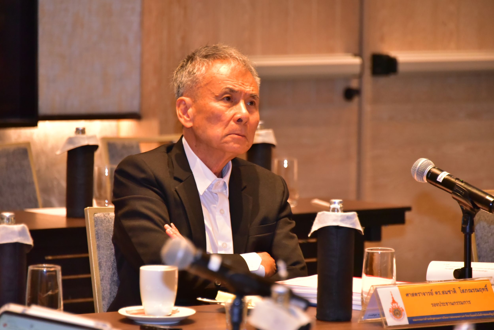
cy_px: 165
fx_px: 3157
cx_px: 247
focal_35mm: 230
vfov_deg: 6.0
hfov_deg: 8.9
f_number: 5.6
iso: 8000
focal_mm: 230
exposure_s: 1/200
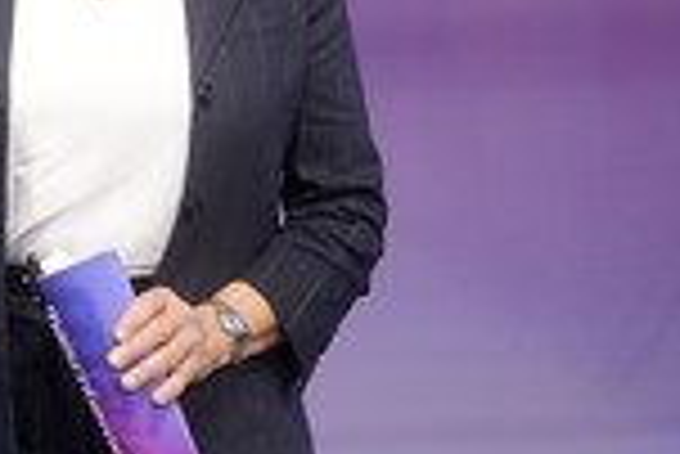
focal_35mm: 134
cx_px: -209
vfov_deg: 10.1
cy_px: -54
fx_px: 2533
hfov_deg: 14.6
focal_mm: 30
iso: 640
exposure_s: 1/160
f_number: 2.2
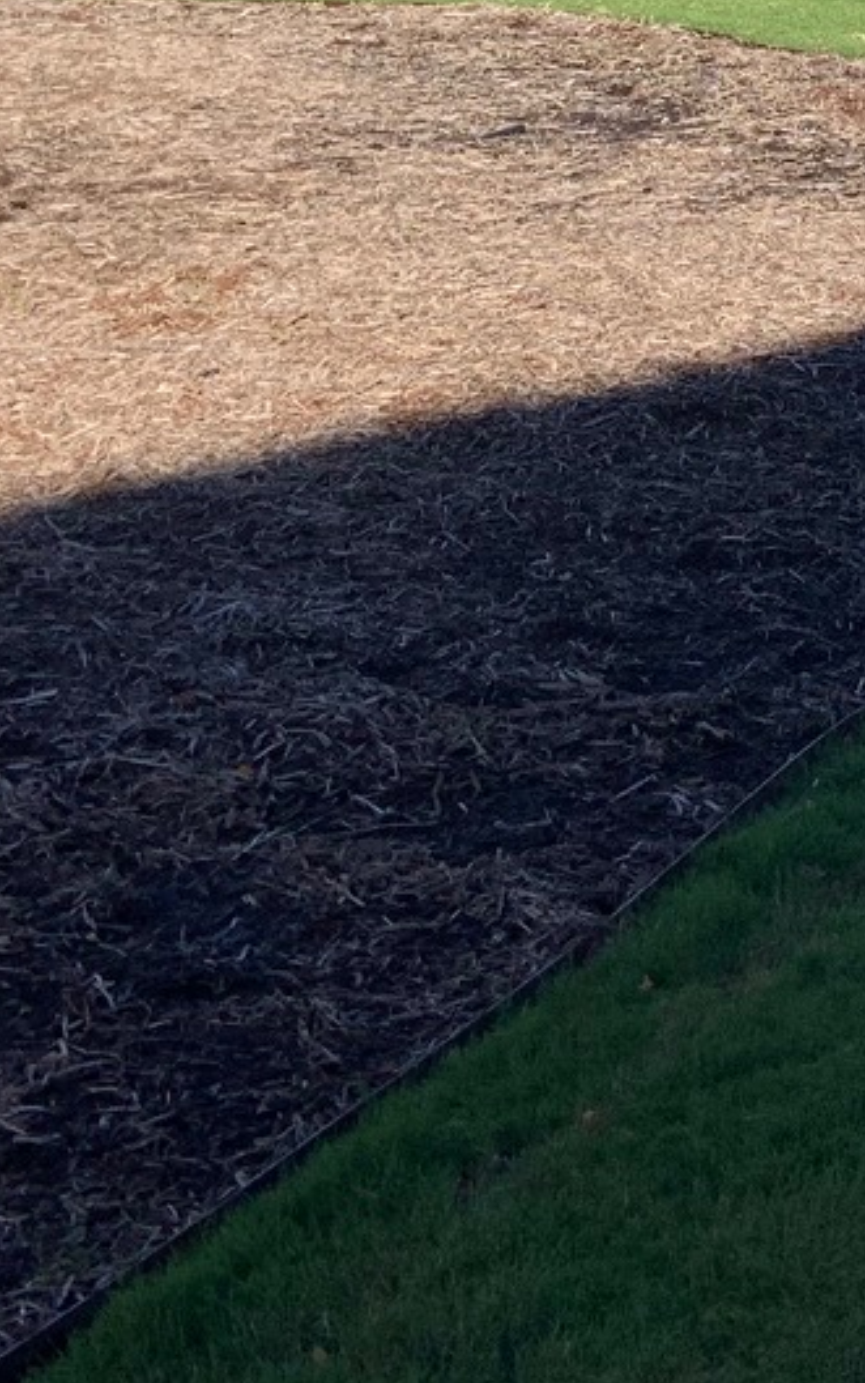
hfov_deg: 11.9
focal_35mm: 105
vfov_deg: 18.6
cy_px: -356
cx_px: 1346
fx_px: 3957
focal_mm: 4.25
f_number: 1.8
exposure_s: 1/2257
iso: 25
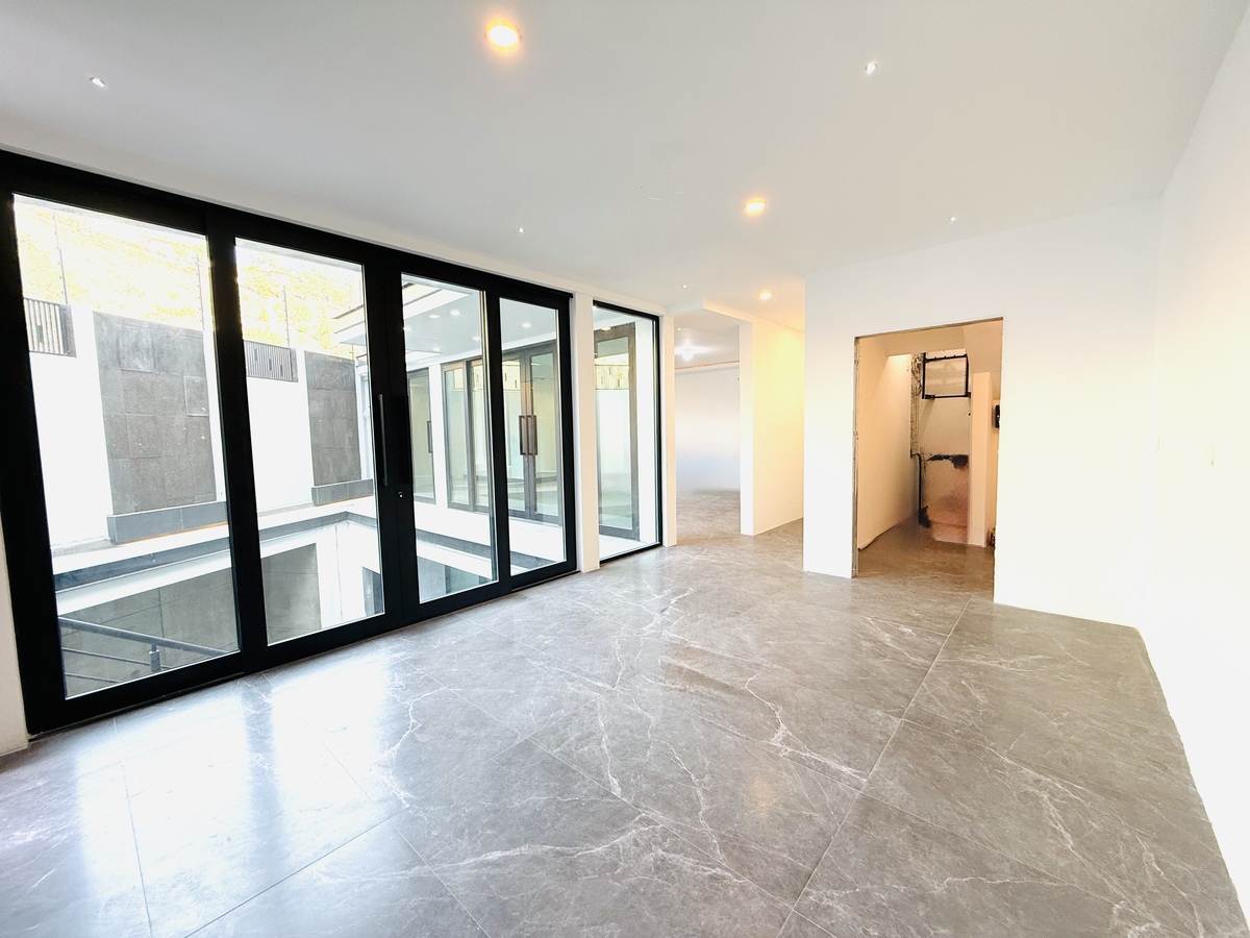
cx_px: 625
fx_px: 506
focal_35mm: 14
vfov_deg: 85.7
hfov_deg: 102.1
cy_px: 469
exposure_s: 1/120
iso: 125
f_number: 2.2
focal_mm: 2.22
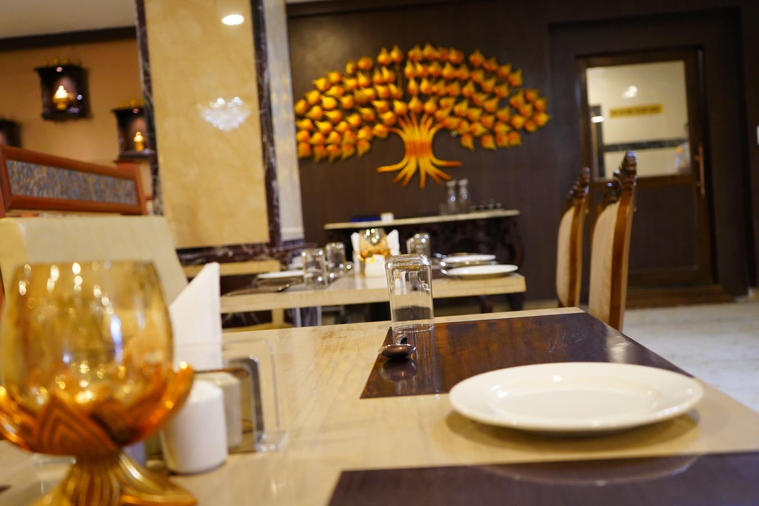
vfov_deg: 41.1
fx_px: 675
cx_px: 380
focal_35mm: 32
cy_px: 253
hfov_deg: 58.7
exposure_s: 1/125
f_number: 4
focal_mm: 32
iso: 3200
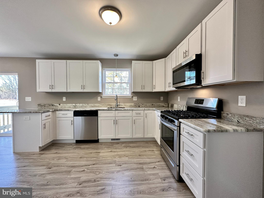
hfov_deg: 102.1
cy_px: 99
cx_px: 132
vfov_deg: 85.7
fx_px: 107
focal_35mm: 14
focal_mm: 2.22
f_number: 2.2
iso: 200
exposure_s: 1/120
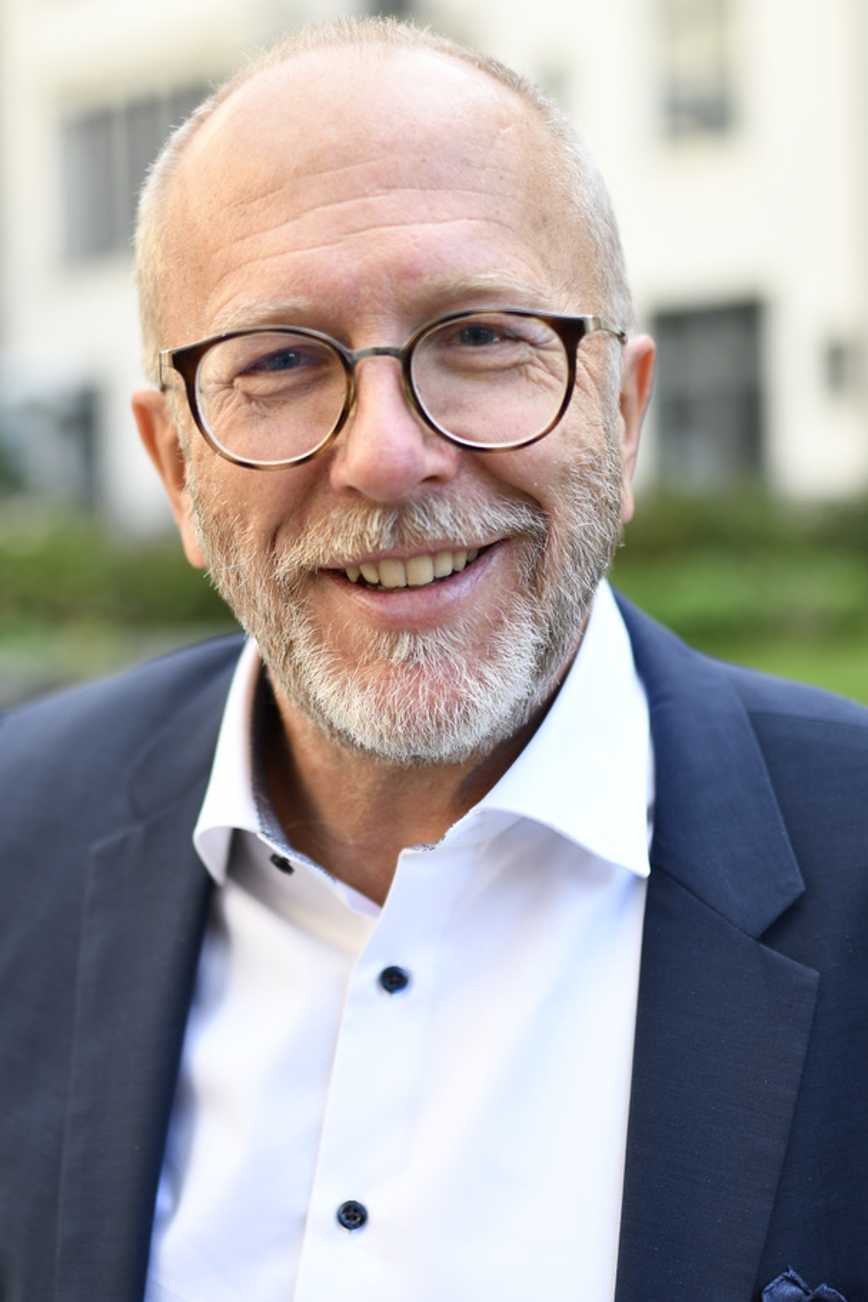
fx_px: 2265
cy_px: 629
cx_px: 415
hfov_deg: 21.7
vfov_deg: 32.1
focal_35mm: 63
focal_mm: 35
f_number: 1.4
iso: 100
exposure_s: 1/640
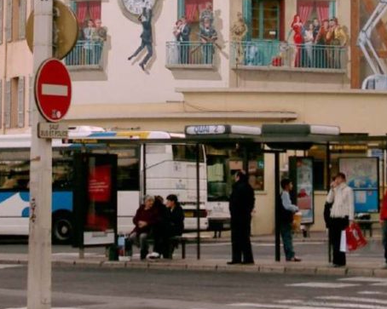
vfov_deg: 9.4
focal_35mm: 163
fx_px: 1867
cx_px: 171
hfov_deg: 11.8
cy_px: 46
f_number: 3.8
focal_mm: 15.2
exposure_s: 1/160
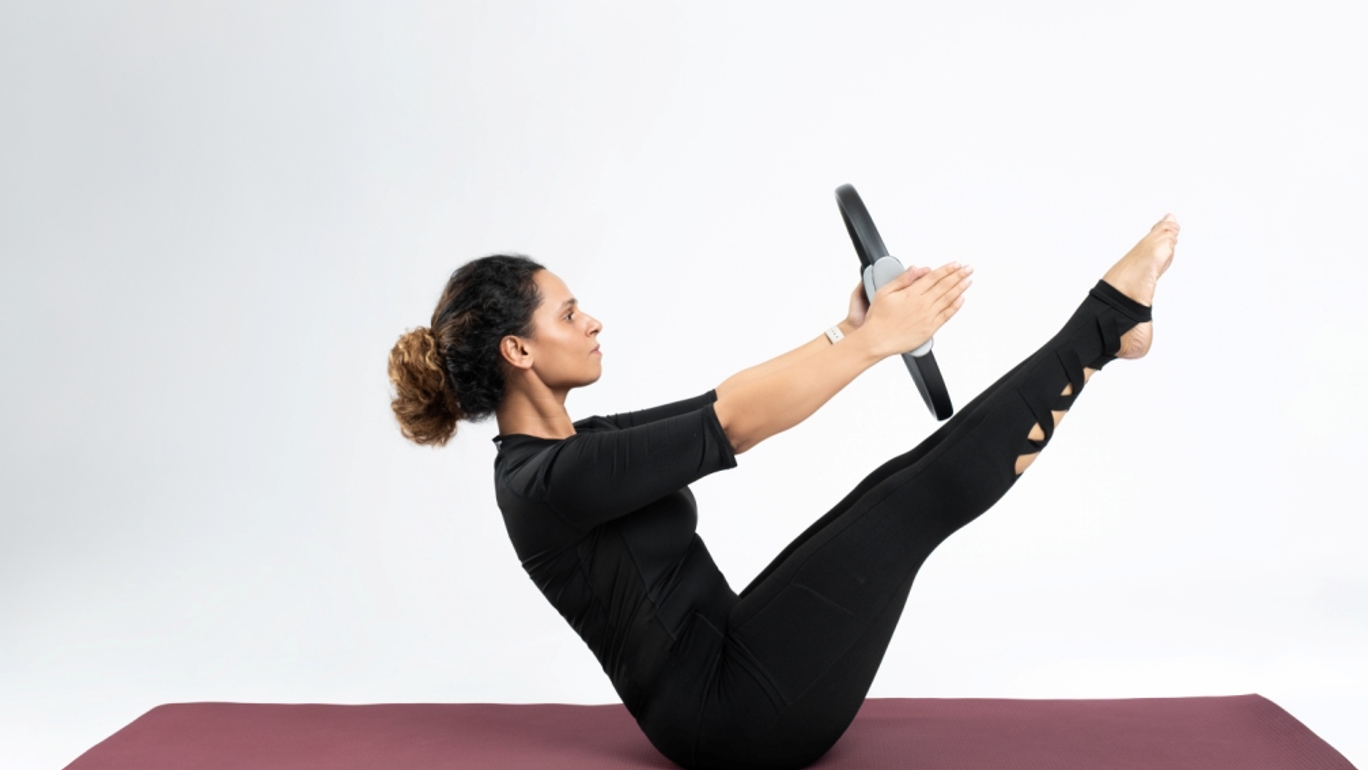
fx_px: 1741
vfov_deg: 24.9
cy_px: 422
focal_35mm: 48
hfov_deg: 42.9
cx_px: 695
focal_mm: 30.2
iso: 320
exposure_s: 1/125
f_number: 5.6
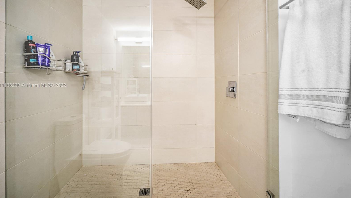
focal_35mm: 16
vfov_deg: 66.8
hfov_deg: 99.4
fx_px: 149
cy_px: 86
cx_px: 173
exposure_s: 1/3
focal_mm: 10
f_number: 8
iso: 125
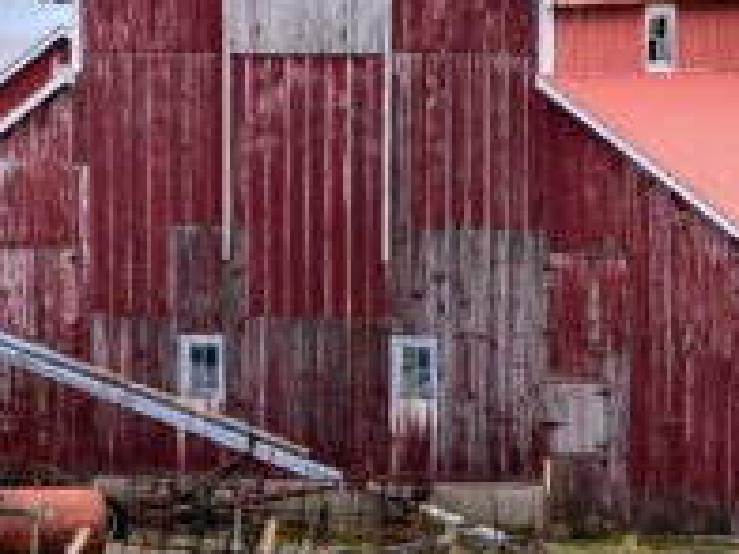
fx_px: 10503
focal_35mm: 492
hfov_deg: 4.0
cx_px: 754
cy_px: 192
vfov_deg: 3.0
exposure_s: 1/500
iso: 400
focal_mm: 98
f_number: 8
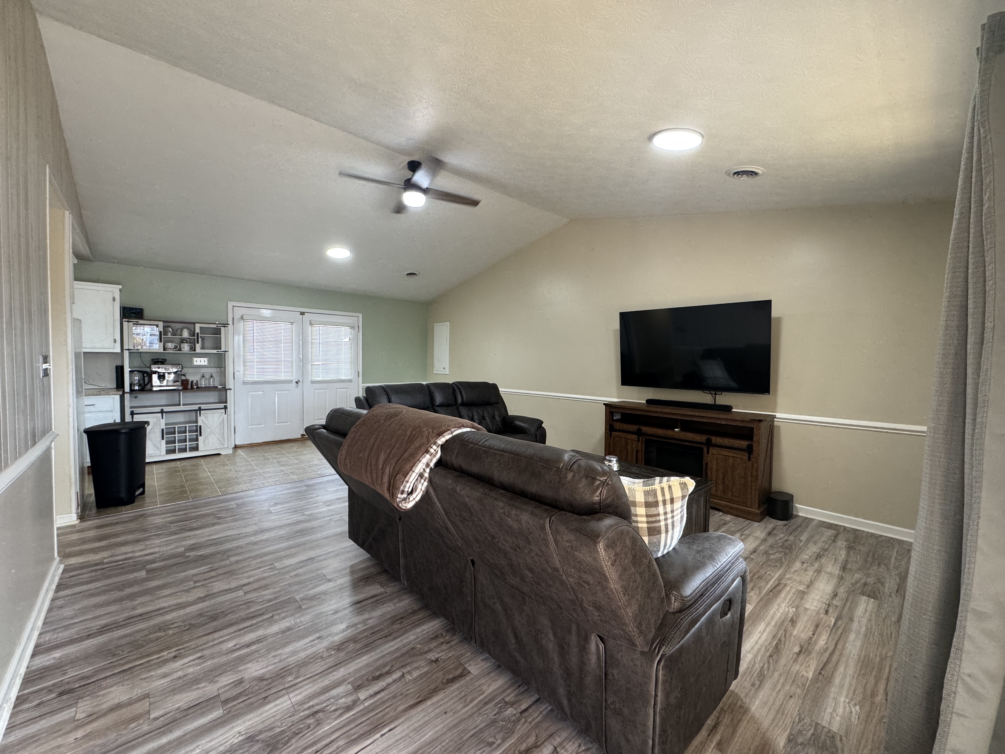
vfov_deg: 85.7
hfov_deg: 102.1
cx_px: 502
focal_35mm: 14
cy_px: 377
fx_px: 406
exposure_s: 1/60
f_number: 2.2
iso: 200
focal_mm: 2.22
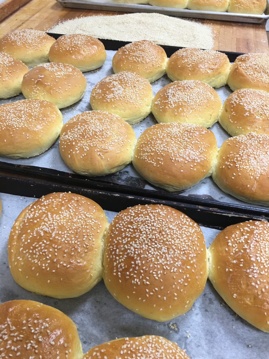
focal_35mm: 29
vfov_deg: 61.7
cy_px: 180
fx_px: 300
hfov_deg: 48.2
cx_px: 134
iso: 25
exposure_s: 1/15
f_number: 2.2
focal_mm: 4.15
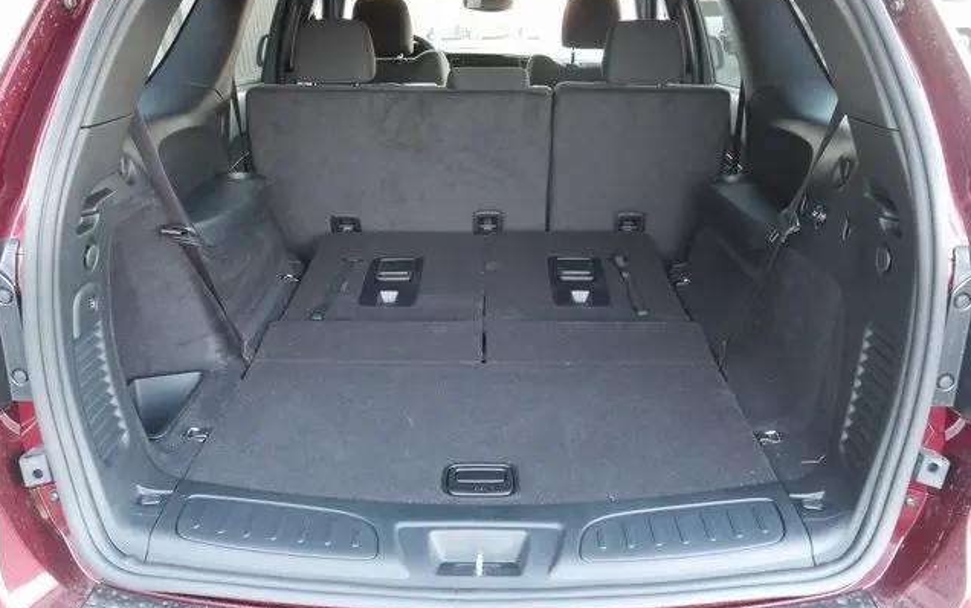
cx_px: 484
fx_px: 847
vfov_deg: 39.3
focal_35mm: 32
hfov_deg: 59.6
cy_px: 248
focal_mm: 15
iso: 3200
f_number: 5
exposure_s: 1/60
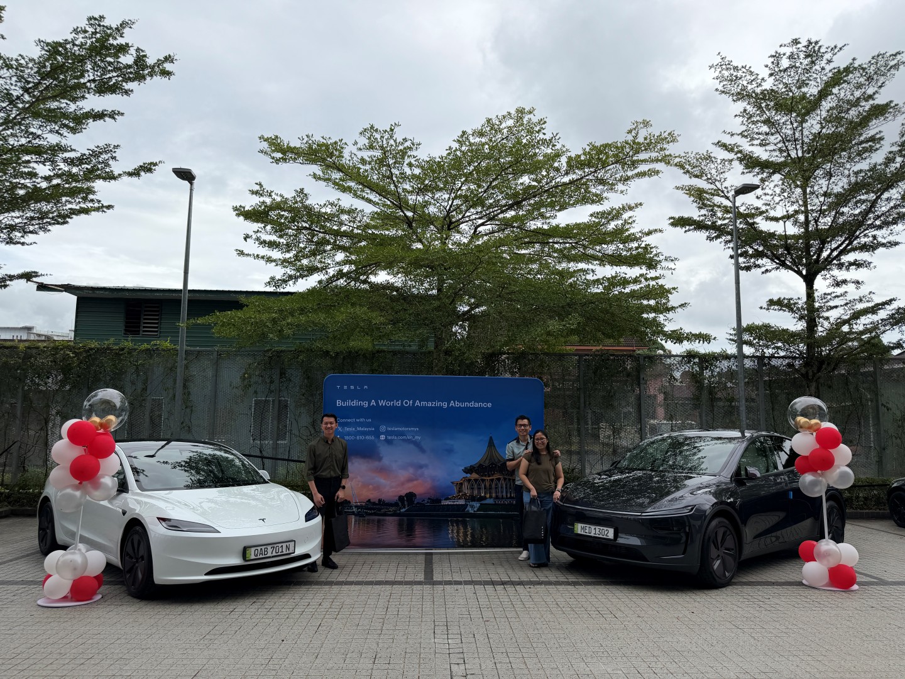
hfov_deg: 71.6
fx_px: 627
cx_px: 452
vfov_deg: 56.8
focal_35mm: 24
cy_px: 340
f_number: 1.78
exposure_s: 1/4167
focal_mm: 6.76
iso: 80
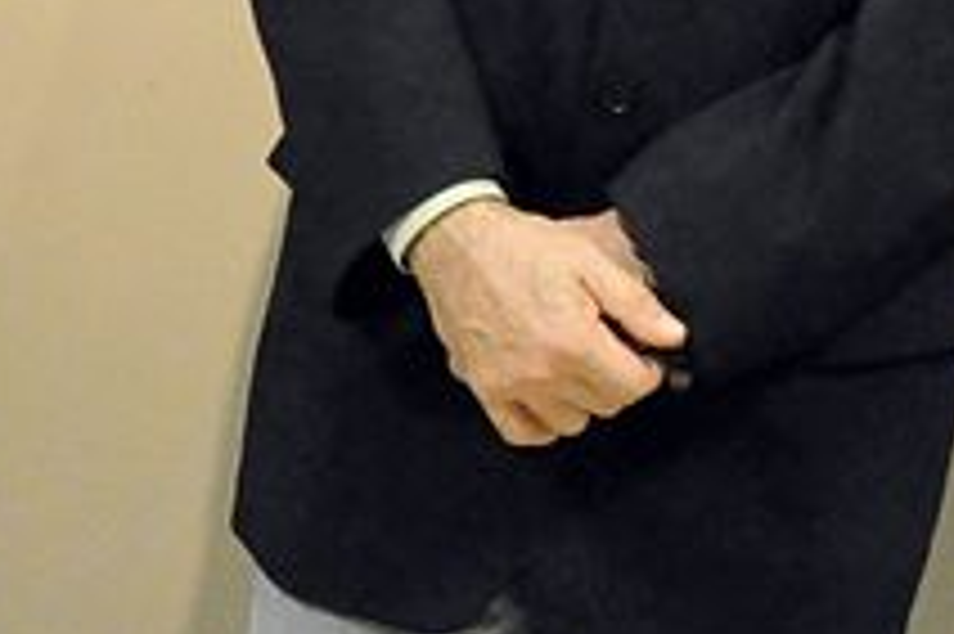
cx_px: 482
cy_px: -339
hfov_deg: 13.7
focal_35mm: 150
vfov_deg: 8.9
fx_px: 3972
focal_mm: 25
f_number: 4.5
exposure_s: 1/80
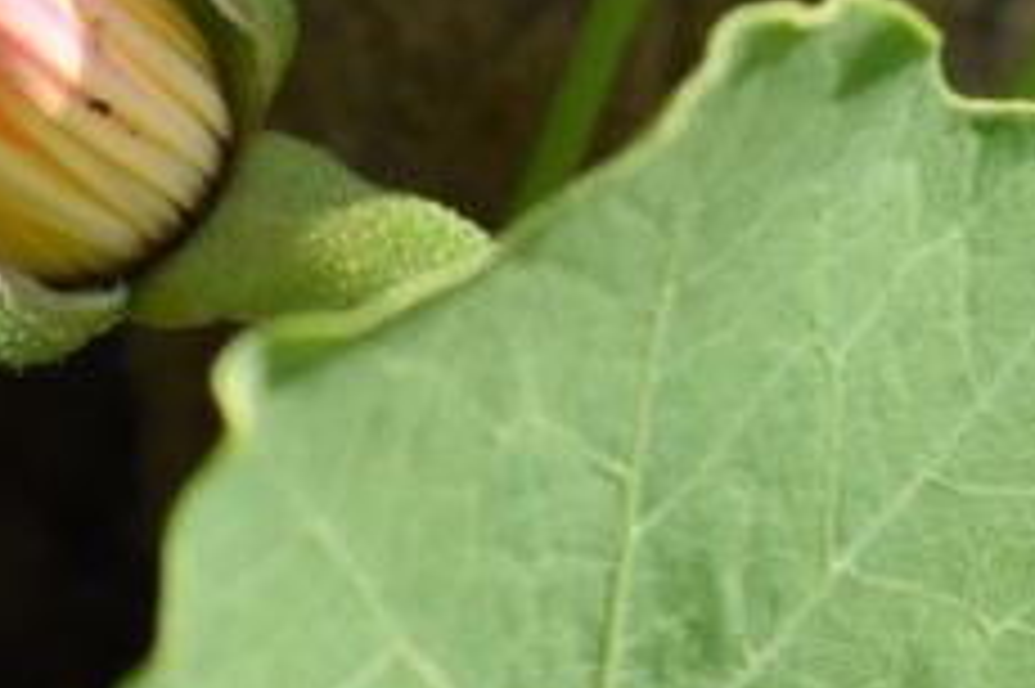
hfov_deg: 7.8
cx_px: -410
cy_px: -193
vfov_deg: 5.3
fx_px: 7428
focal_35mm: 259
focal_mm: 55
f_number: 8
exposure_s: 1/250
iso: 220
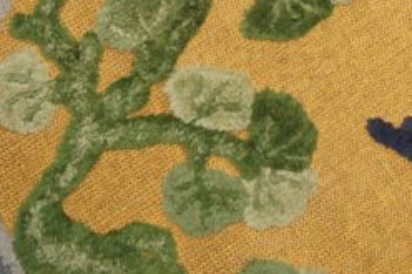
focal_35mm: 76
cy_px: -29
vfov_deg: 17.3
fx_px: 872
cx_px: 294
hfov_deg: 26.4
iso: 800
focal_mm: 21
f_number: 4
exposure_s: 1/60
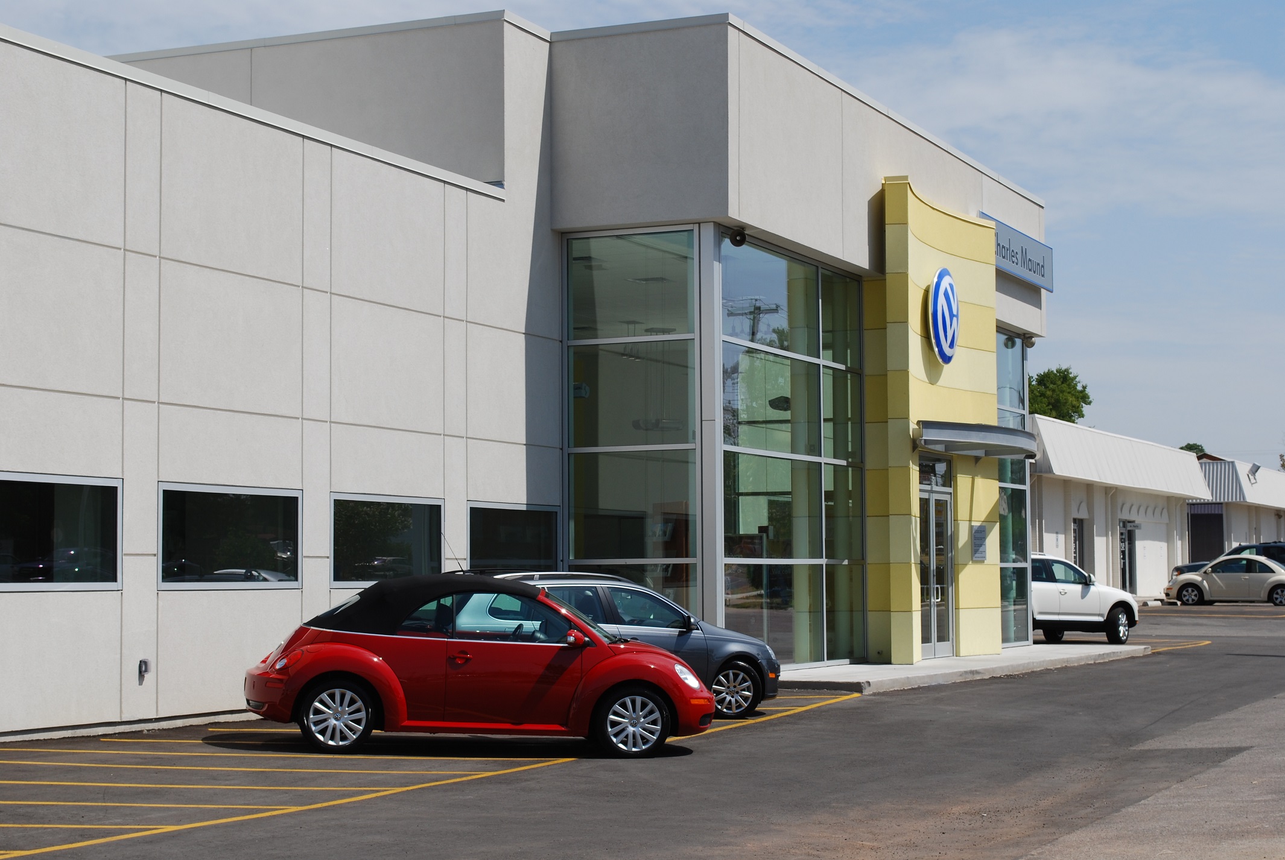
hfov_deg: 30.5
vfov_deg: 20.7
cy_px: 430
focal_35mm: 66
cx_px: 642
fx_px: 2359
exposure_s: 1/320
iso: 100
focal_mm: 44
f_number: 9
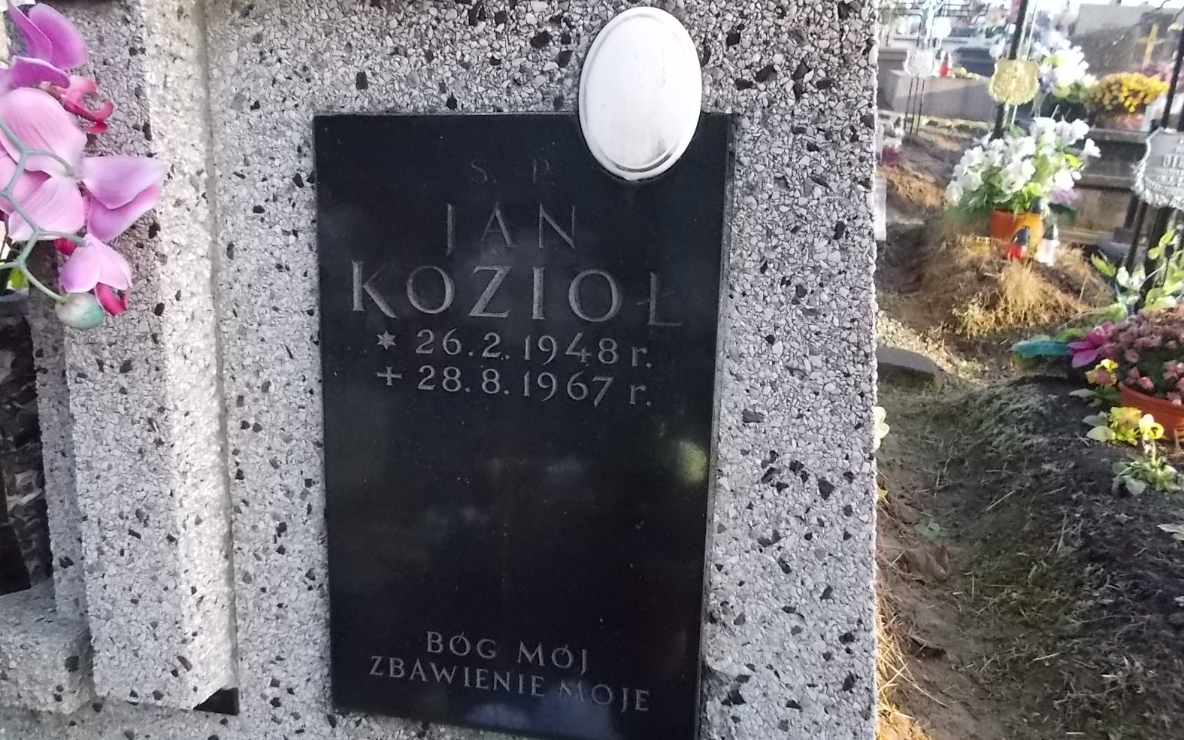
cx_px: 587
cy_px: 380
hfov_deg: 66.5
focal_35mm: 28
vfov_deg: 44.5
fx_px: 903
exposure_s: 1/500
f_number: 3.2
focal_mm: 4.6
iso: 400
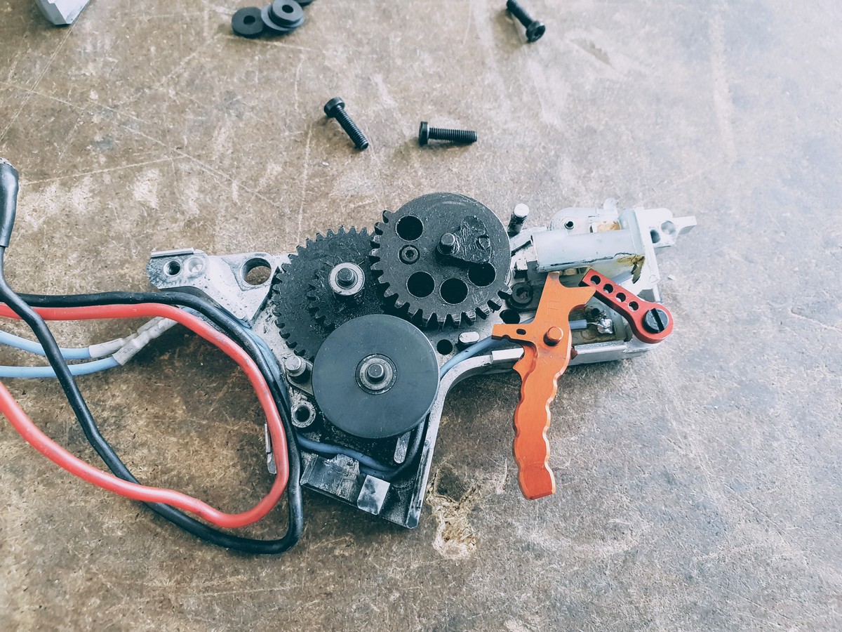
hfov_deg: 67.3
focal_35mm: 26
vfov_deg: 53.1
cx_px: 421
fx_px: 632
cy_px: 316
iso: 320
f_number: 2.4
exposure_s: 1/13
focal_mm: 4.3
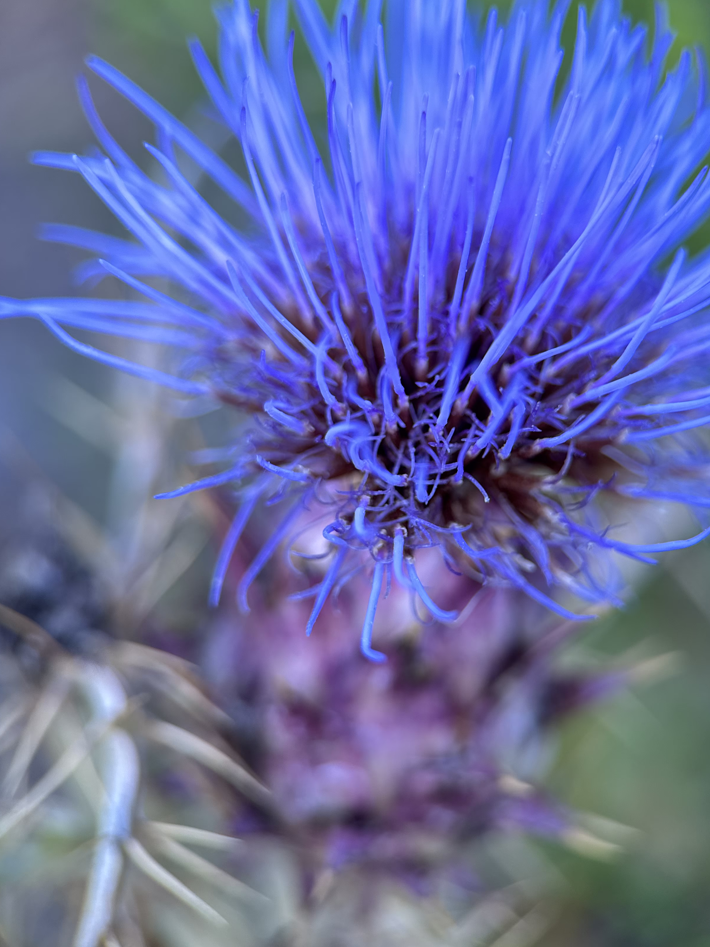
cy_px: 402
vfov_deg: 59.7
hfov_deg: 46.5
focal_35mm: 30
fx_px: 821
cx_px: 436
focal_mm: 6.76
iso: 160
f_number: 1.78
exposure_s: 1/121
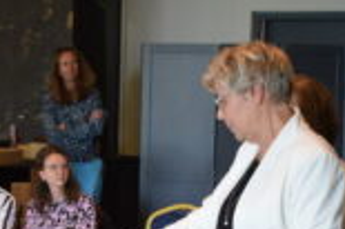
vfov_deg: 10.7
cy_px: 251
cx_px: 71
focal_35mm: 126
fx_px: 1210
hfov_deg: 16.1
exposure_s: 1/60
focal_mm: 31
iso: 2000
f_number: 4.2
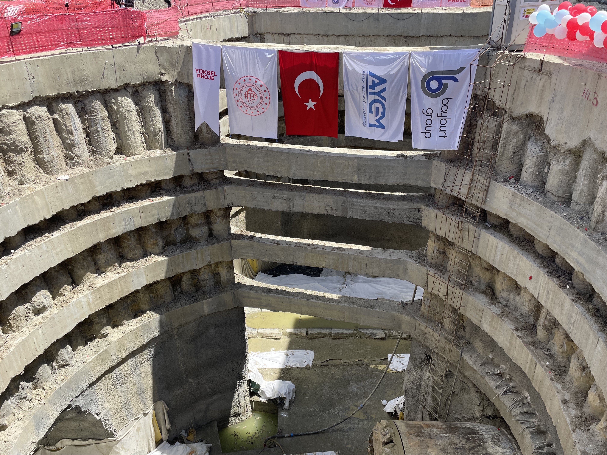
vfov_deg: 53.1
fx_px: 456
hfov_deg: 67.3
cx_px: 304
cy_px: 228
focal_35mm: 26
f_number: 1.6
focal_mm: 4.2
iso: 32
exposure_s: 1/1795
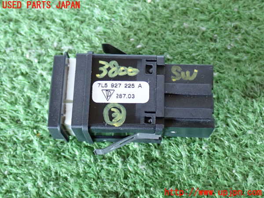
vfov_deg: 25.2
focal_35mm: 58
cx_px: 132
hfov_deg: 33.2
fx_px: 442
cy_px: 99
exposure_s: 1/25
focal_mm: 10.35
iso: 800
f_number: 3.5
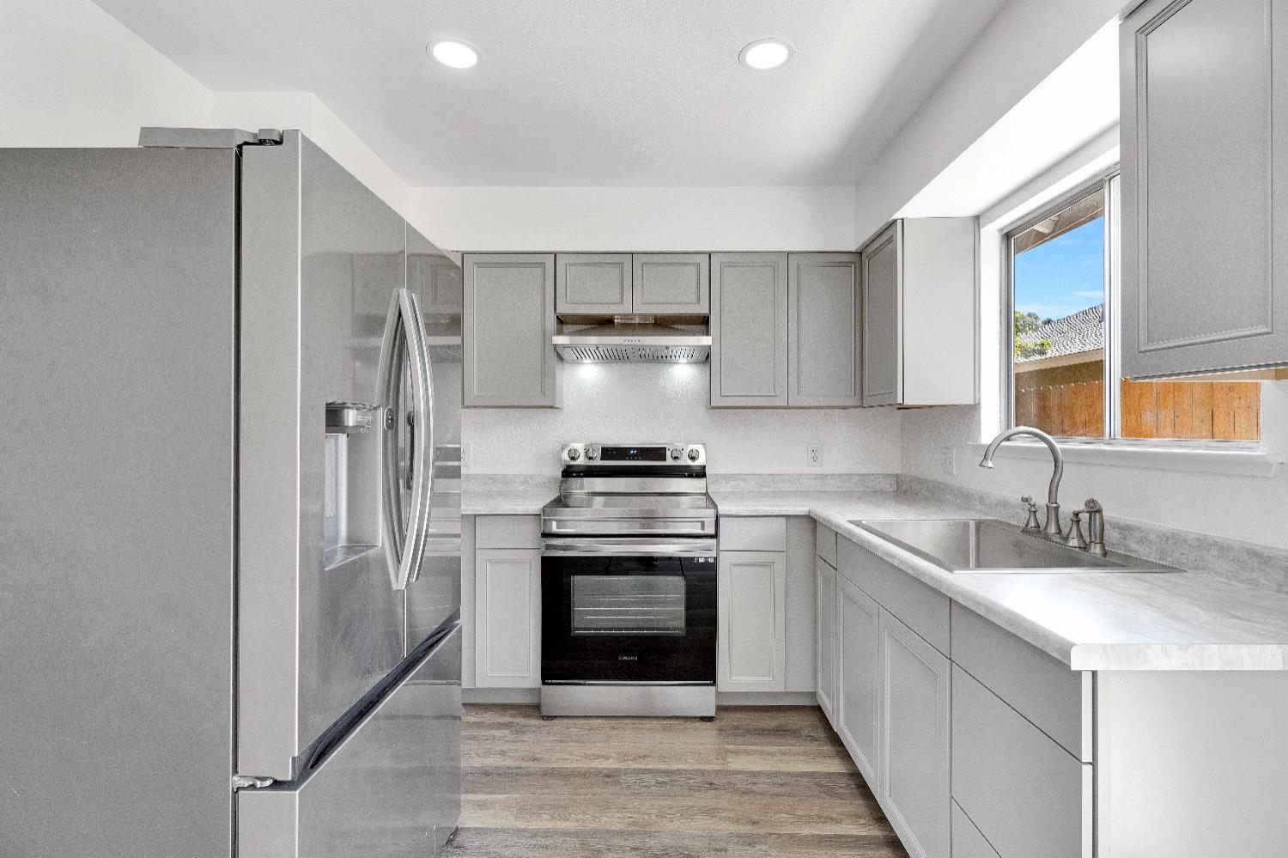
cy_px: 429
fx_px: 590
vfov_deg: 72.0
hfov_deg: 95.0
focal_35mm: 16
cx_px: 644
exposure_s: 1/50
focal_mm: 11
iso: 400
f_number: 8
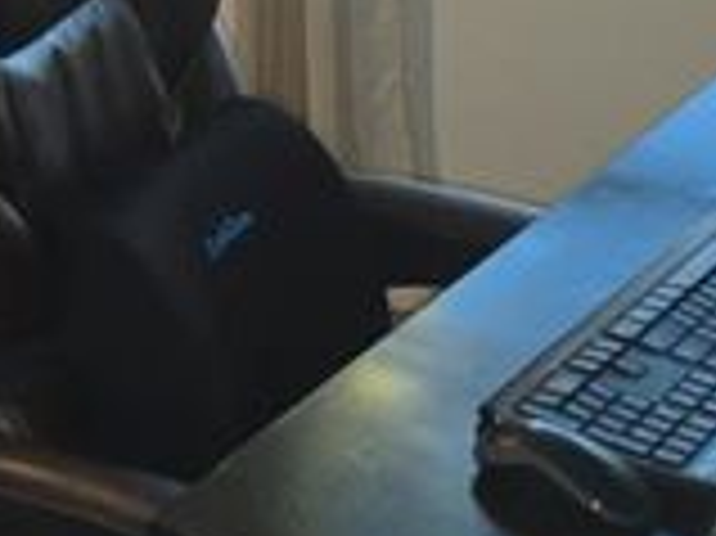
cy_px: -446
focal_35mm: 102
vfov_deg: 13.0
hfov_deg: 14.8
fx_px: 2108
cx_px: -831
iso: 125
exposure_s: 1/24
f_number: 1.7
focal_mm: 6.3
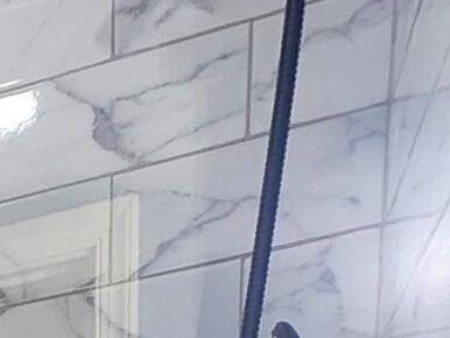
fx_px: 1314
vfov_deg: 10.4
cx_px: -667
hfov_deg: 13.5
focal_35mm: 101
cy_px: 1019
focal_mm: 2.2
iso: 320
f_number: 2.2
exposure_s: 1/60.2
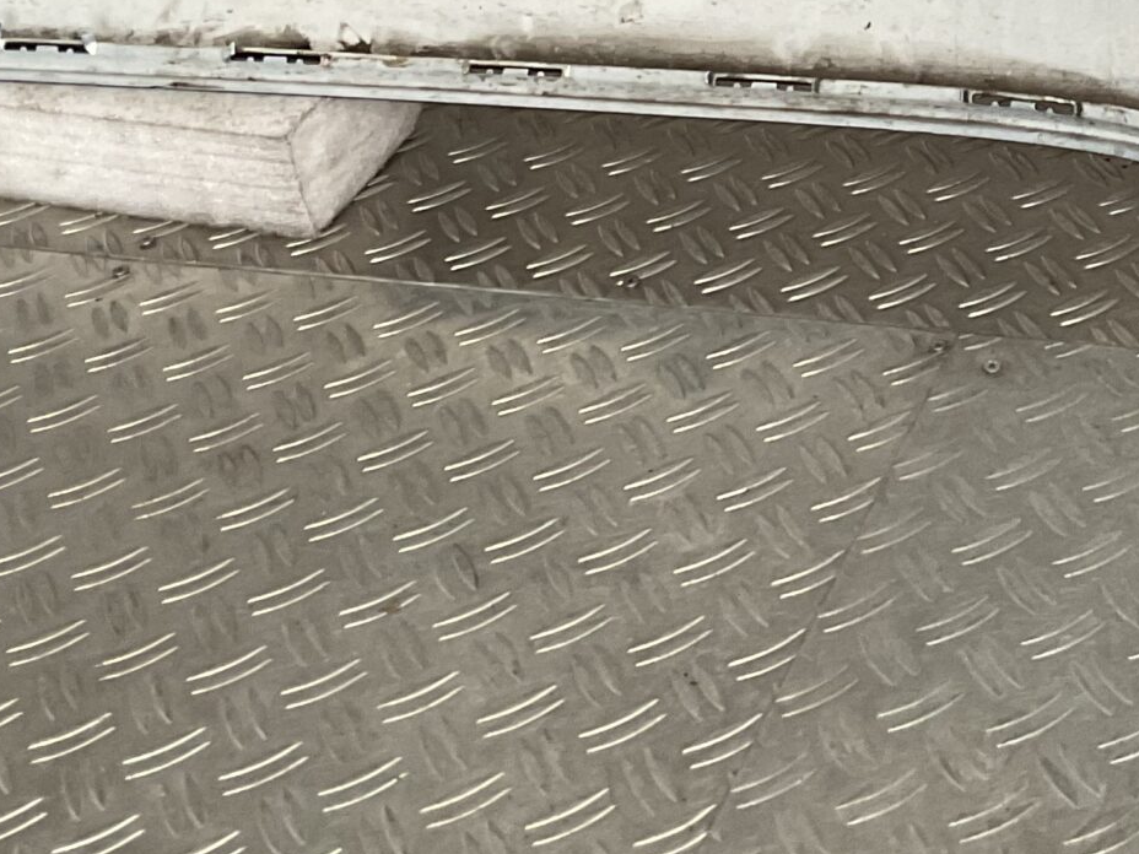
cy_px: -133
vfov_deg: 17.7
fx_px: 2632
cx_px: 1047
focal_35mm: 80
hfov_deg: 23.7
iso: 80
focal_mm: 3
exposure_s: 1/60
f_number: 1.8
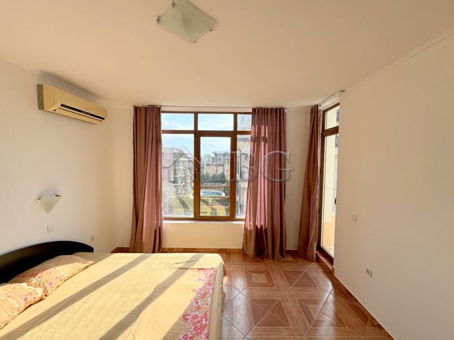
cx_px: 227
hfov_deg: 102.1
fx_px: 184
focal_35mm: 14
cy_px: 170
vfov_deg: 85.6
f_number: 2.2
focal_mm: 2.22
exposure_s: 1/687
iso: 40
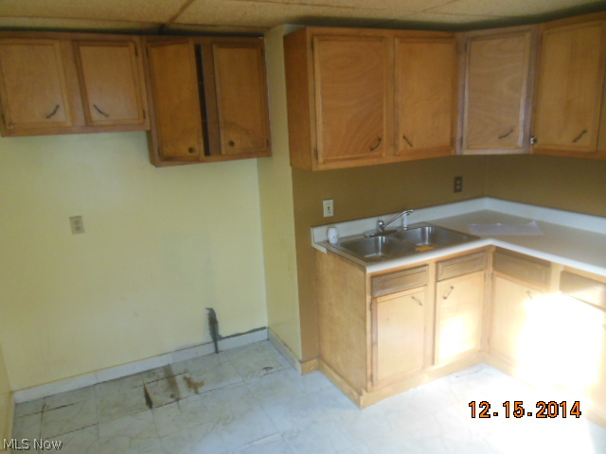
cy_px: 227
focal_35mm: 25
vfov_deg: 54.9
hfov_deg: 69.4
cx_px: 303
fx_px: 438
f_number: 3.2
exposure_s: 1/40
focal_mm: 4.5
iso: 400
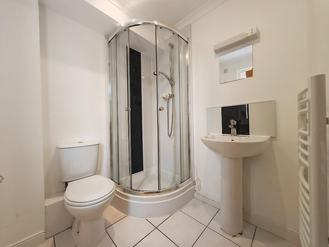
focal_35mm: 12
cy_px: 124
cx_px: 164
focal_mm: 1.82
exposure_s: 1/33
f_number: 2
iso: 200
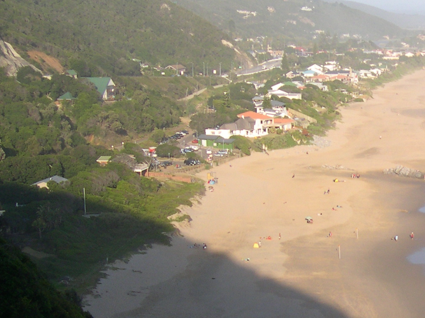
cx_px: 437
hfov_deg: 22.1
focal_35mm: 85
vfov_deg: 17.3
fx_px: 1044
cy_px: 216
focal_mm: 8
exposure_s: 1/144
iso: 100
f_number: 7.6
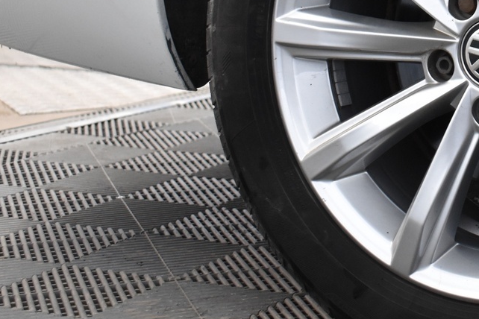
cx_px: 505
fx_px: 1410
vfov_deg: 12.8
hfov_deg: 18.6
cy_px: 22
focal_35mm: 106
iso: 1100
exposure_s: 1/50
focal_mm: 28
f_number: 4.2
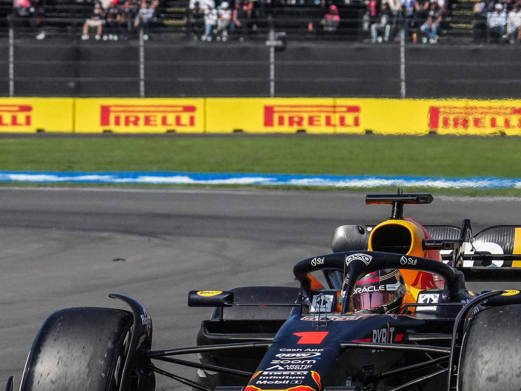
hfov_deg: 4.2
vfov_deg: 3.1
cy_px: 115
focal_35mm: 475
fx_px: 7149
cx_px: 402
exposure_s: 1/8000
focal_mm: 200
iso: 3200
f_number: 10
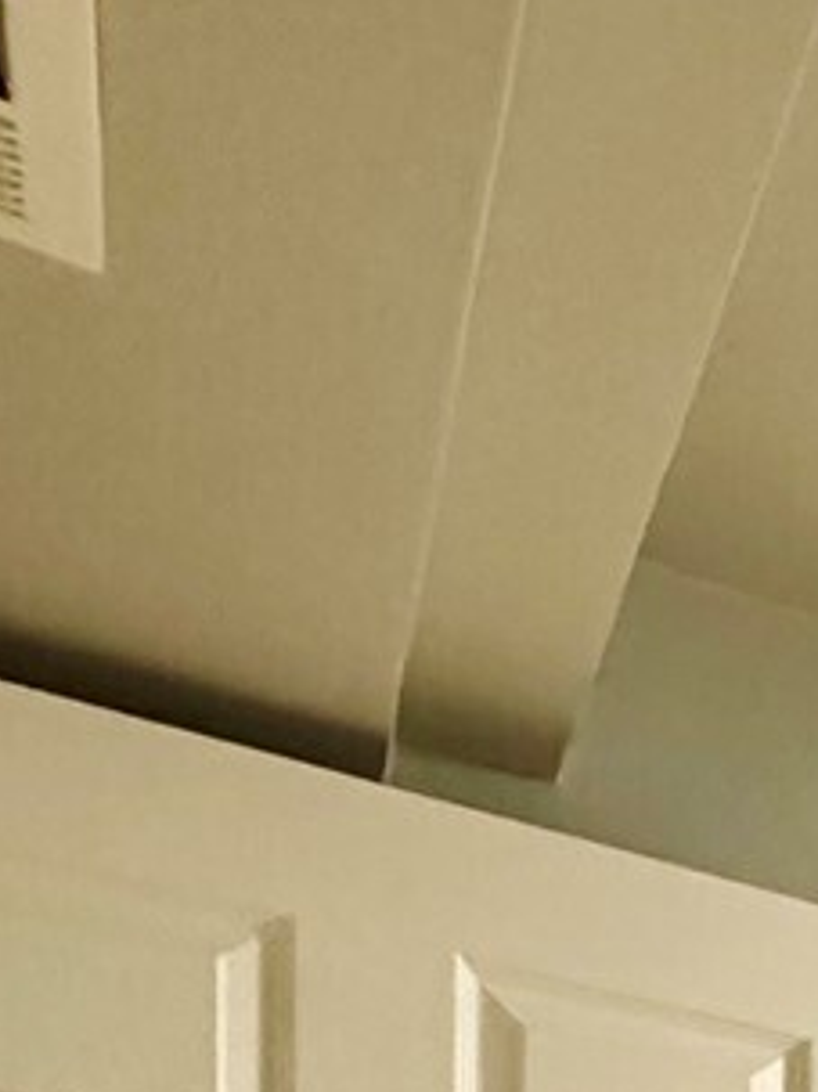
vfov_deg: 19.3
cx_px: 1989
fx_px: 2333
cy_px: 2007
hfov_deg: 13.8
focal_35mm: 74
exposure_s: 1/120
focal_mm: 2.22
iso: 320
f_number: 2.2
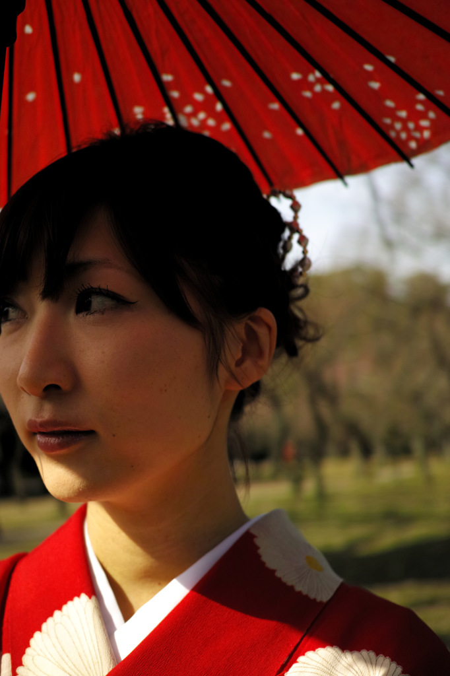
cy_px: 338
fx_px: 844
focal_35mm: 45
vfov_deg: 43.6
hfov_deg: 29.8
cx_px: 225
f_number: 2.8
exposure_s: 1/1000
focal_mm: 30
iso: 100
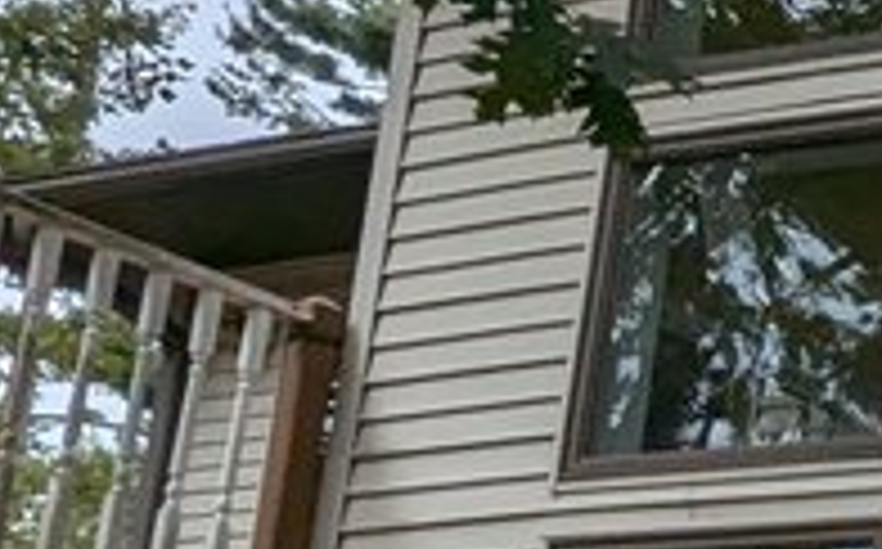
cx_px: 1892
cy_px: 754
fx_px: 1921
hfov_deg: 16.8
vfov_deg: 15.3
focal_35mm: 80
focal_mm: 1.95
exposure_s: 1/1562
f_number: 2.2
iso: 58
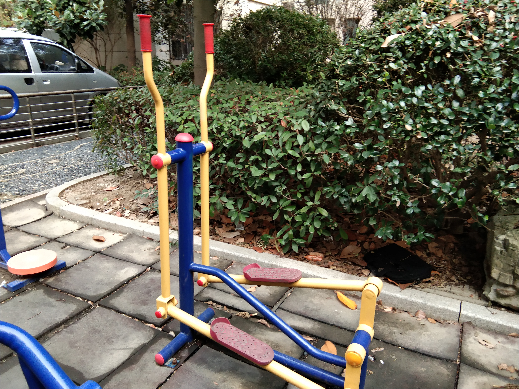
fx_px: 465
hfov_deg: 58.4
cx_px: 260
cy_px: 194
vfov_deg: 45.4
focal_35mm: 31
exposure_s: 1/50
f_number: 2.2
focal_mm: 3.69
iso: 125
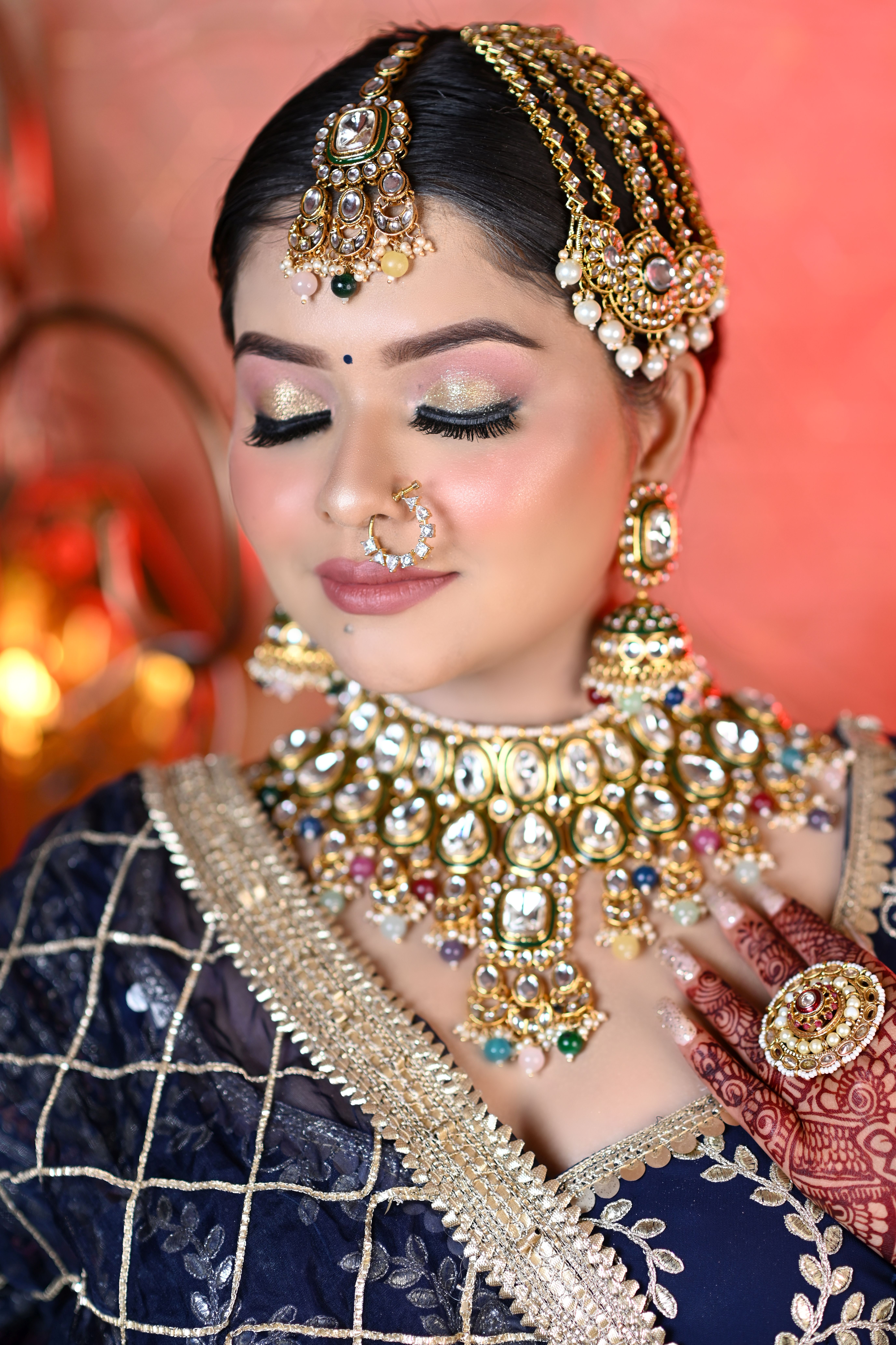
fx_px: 3173
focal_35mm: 85
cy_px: 672
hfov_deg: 16.1
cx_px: 448
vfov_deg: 23.9
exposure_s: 1/160
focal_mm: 85
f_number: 2.8
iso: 200
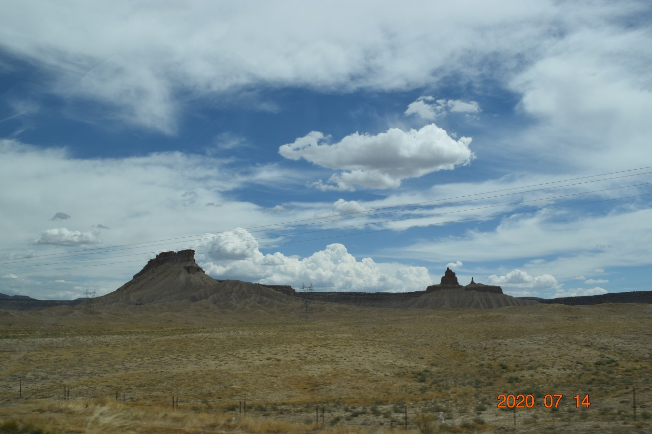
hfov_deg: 55.1
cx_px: 326
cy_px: 217
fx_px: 625
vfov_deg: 38.4
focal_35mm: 34
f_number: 11
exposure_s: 1/500
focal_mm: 23
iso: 200
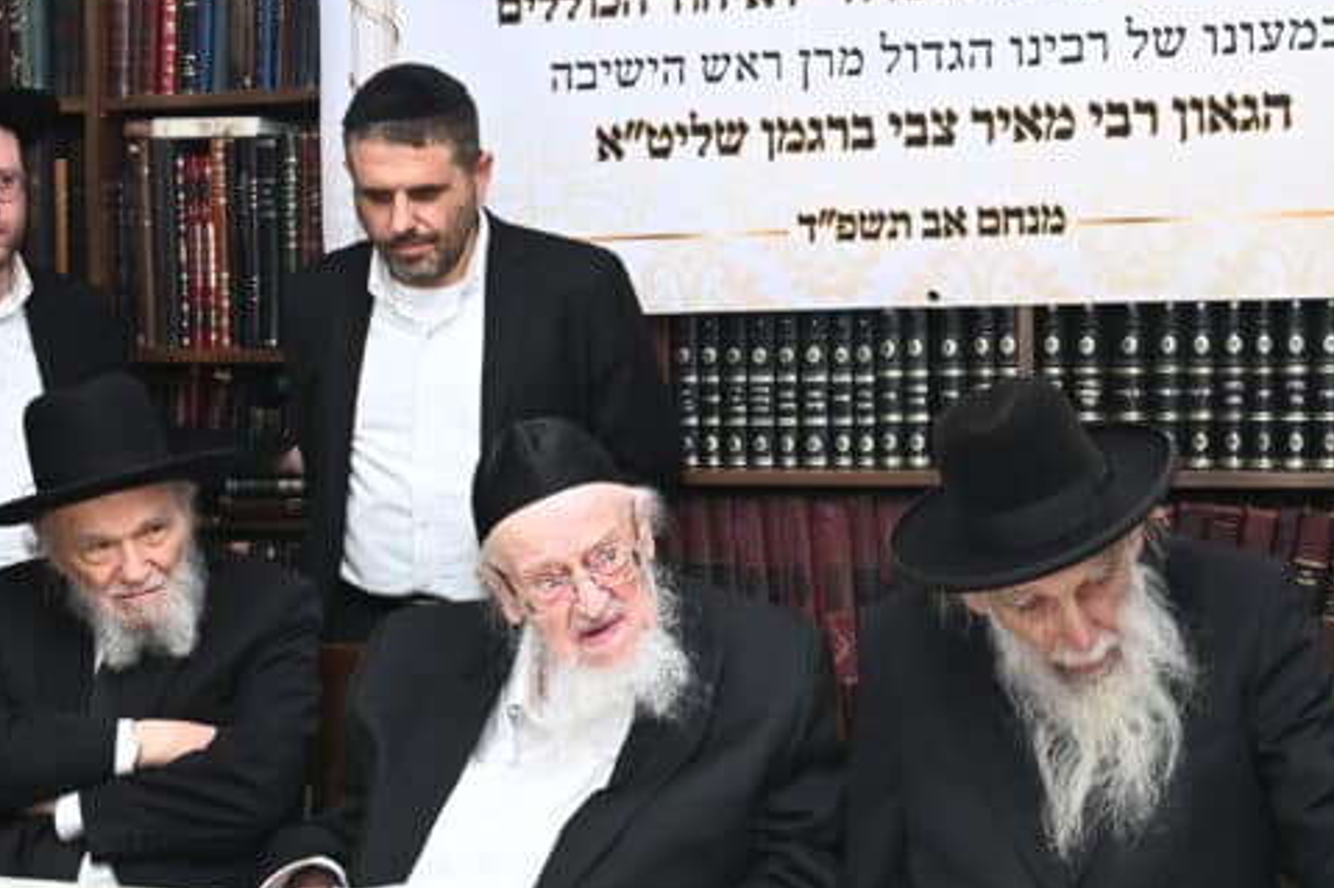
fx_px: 2297
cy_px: 465
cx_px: 702
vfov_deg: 21.9
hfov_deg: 32.4
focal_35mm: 62
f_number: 10
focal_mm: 29
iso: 1600
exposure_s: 1/100
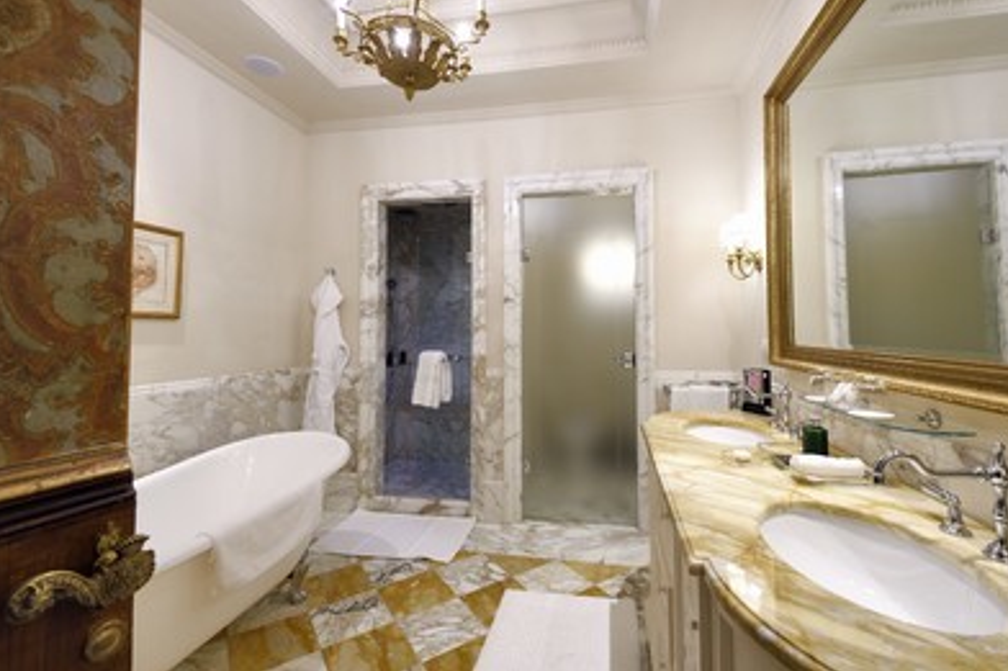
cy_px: 314
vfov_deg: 77.2
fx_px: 420
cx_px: 509
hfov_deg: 100.4
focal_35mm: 15
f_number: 10
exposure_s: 1/13
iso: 800
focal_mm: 14
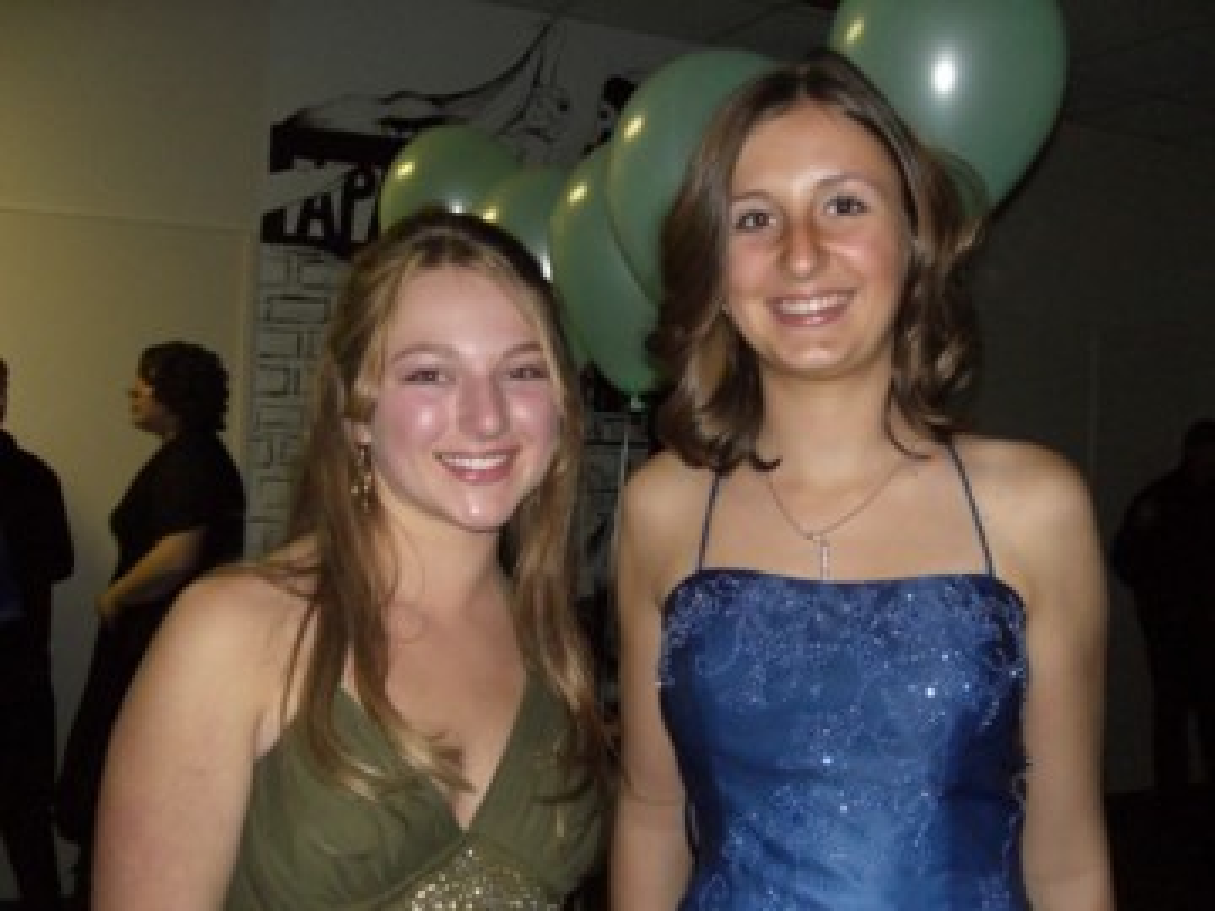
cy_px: 456
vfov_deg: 37.7
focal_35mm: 38
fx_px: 1334
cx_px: 608
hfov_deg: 49.0
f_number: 3.1
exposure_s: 1/60
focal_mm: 6.3
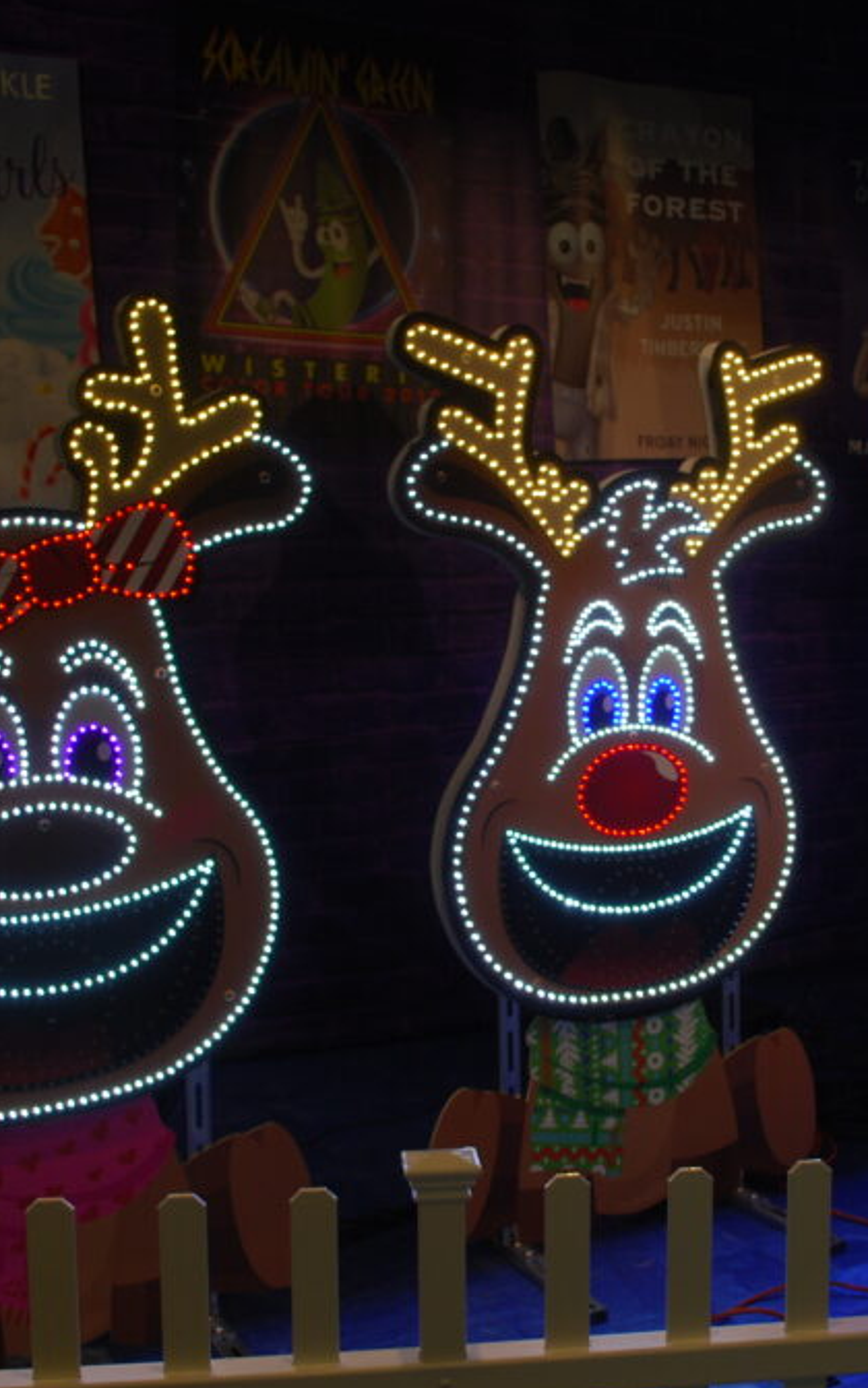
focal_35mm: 42
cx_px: 589
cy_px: 699
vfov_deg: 47.2
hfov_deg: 30.3
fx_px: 1590
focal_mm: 18
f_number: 4.5
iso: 200
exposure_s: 1/80
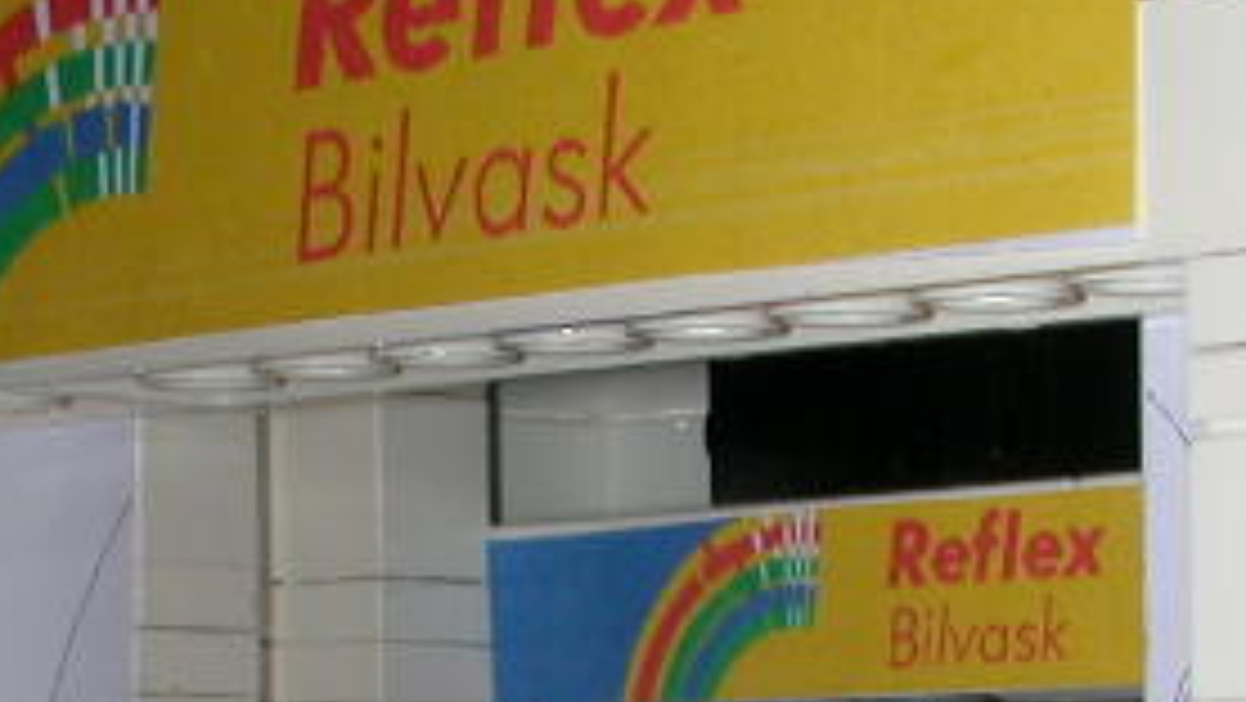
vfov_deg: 7.5
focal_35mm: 161
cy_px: 806
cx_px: 553
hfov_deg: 13.4
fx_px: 5321
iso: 100
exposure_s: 1/59.9
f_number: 5.9
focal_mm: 9.7
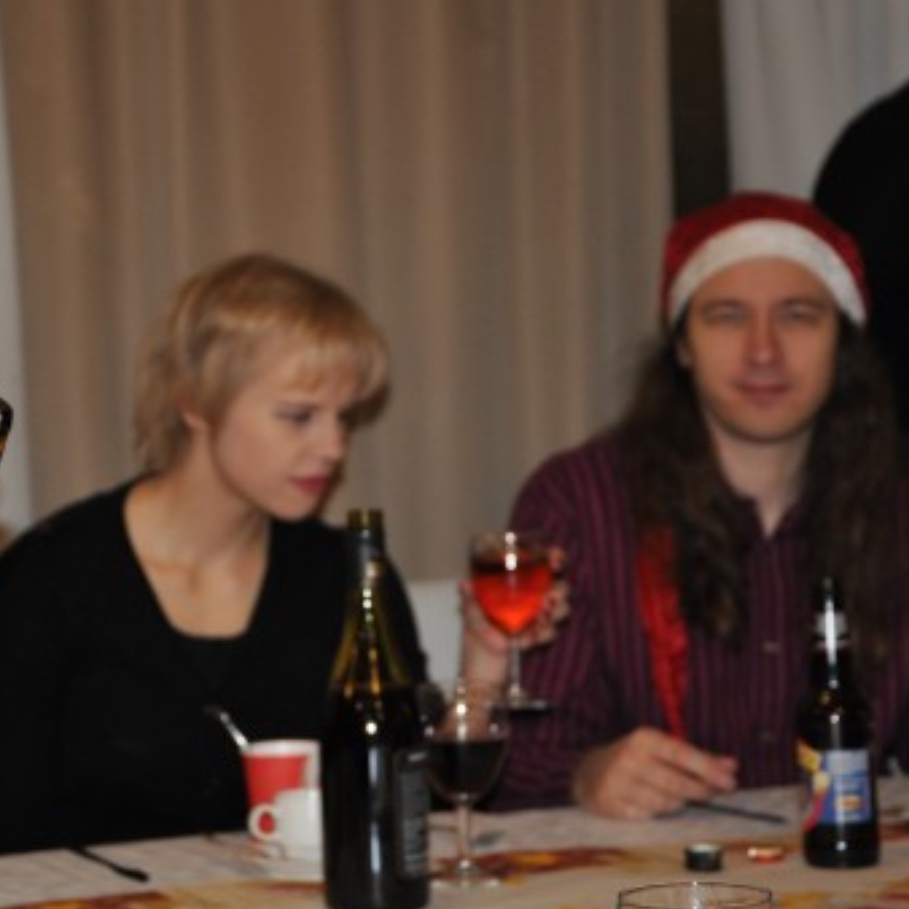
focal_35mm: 102
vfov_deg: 17.1
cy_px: 442
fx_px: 3023
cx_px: 360
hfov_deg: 17.1
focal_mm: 45
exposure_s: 1/60
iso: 800
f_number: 4.8
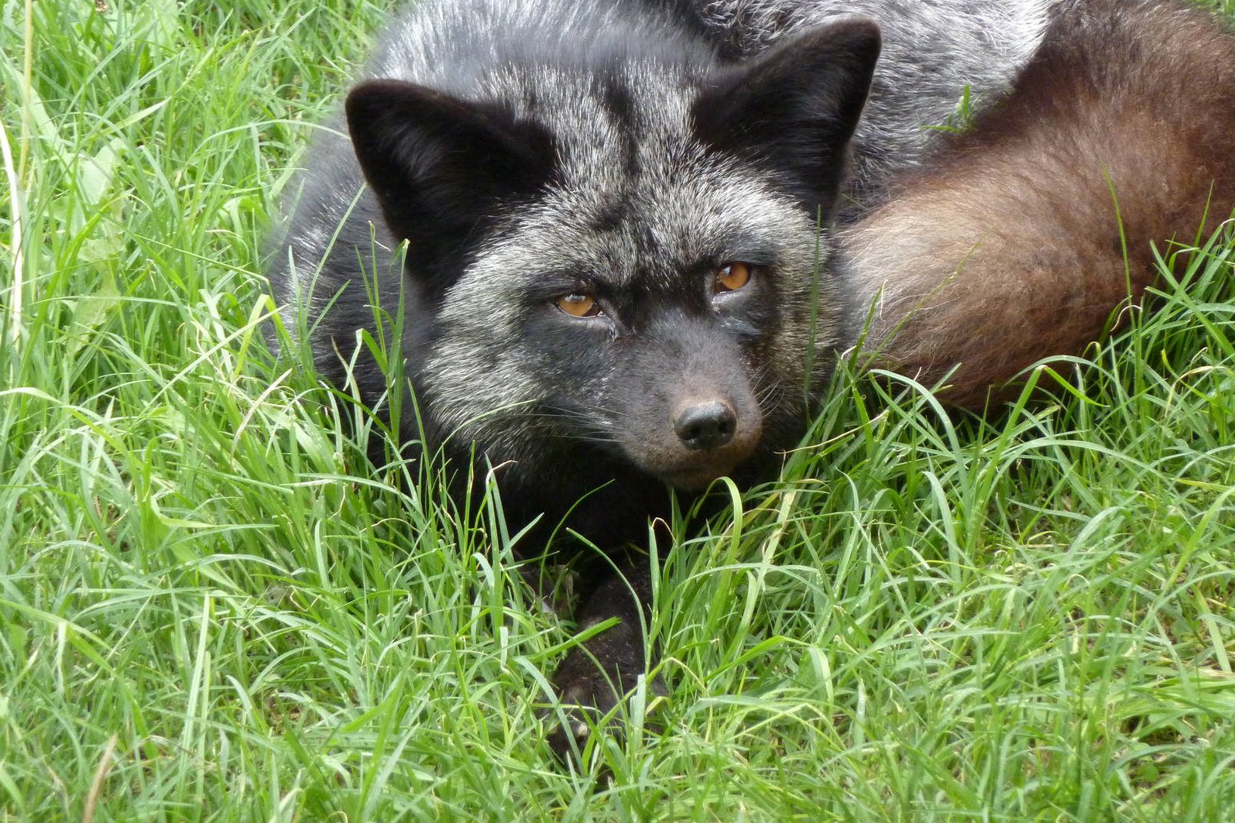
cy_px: 371
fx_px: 10736
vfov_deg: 4.4
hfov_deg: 6.6
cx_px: 616
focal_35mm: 313
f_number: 4.9
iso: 400
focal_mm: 49.2
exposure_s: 1/100
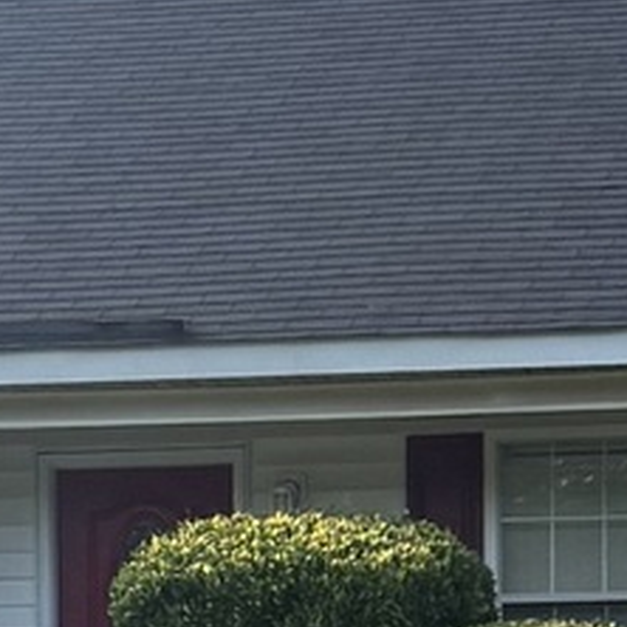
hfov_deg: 8.0
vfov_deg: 7.7
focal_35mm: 220
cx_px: 297
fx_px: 4508
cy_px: 1186
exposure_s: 1/2169
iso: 100
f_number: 1.78
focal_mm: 6.76
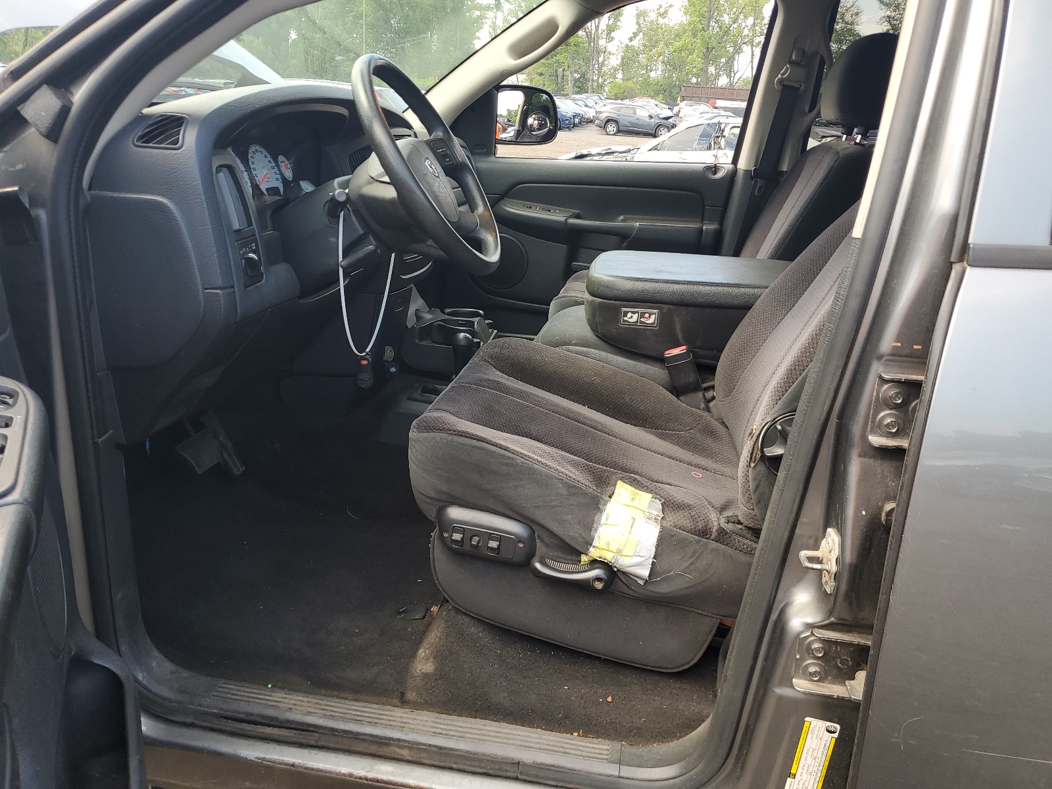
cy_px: 394
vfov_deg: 53.1
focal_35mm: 26
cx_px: 526
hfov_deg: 67.3
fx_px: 790
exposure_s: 1/196
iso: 50
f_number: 1.5
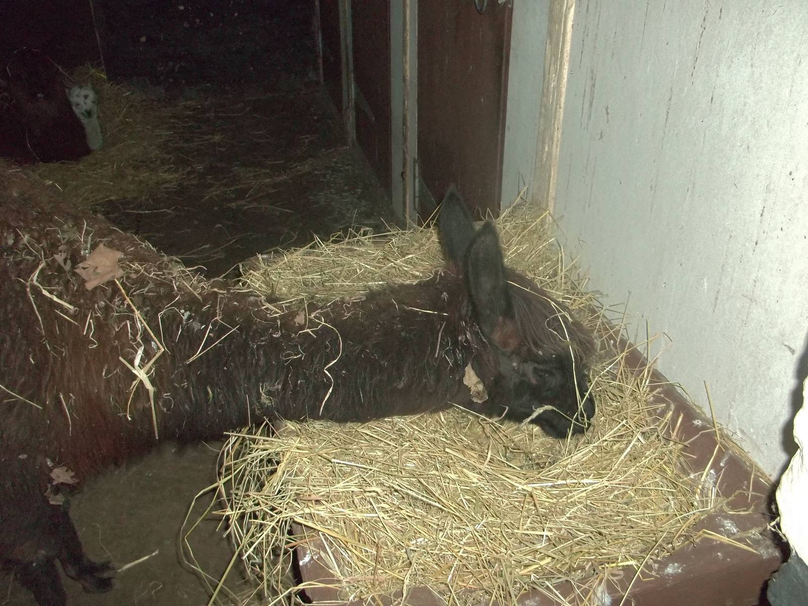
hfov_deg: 55.4
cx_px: 404
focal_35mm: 33
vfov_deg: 42.9
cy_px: 303
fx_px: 770
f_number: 3.3
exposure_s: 1/30
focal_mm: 5.9
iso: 320
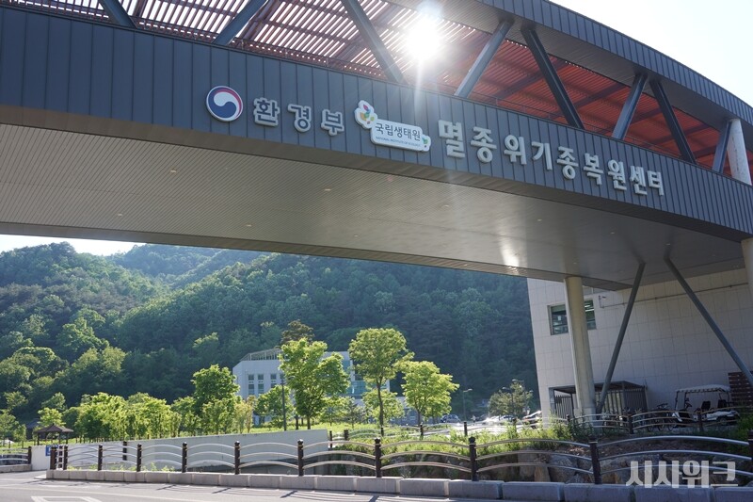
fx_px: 690
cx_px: 376
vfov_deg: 40.0
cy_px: 251
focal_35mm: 33
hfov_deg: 57.2
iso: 100
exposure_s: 1/160
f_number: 6.3
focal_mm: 22
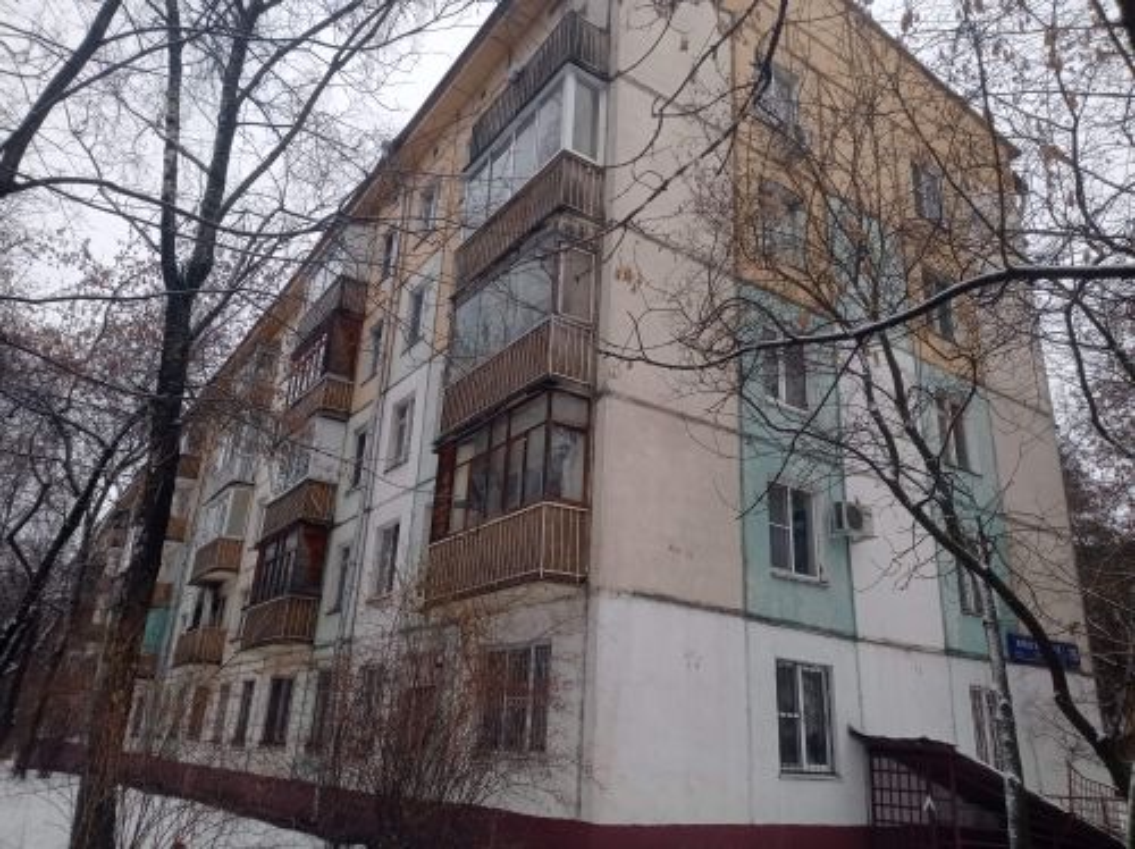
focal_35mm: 28
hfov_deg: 63.5
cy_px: 424
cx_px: 568
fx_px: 917
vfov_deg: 49.7
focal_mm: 4.74
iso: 100
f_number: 1.79
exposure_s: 1/143
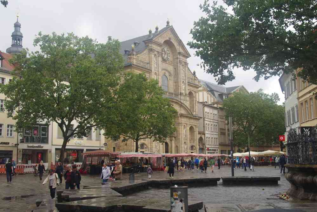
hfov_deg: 46.4
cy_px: 106
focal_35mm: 42
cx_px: 158
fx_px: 370
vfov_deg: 31.9
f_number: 9
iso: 200
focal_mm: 28
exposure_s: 1/60
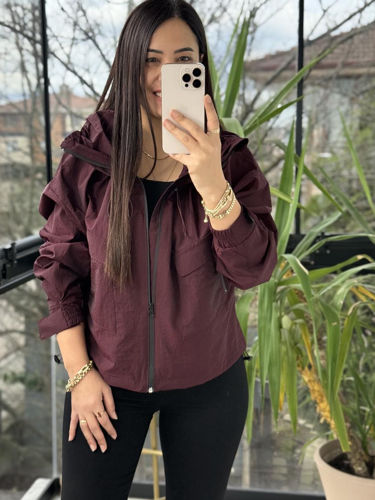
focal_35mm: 52
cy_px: 238
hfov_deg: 28.0
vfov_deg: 36.8
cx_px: 174
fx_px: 751
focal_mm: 6.76
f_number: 1.78
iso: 80
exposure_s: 1/481
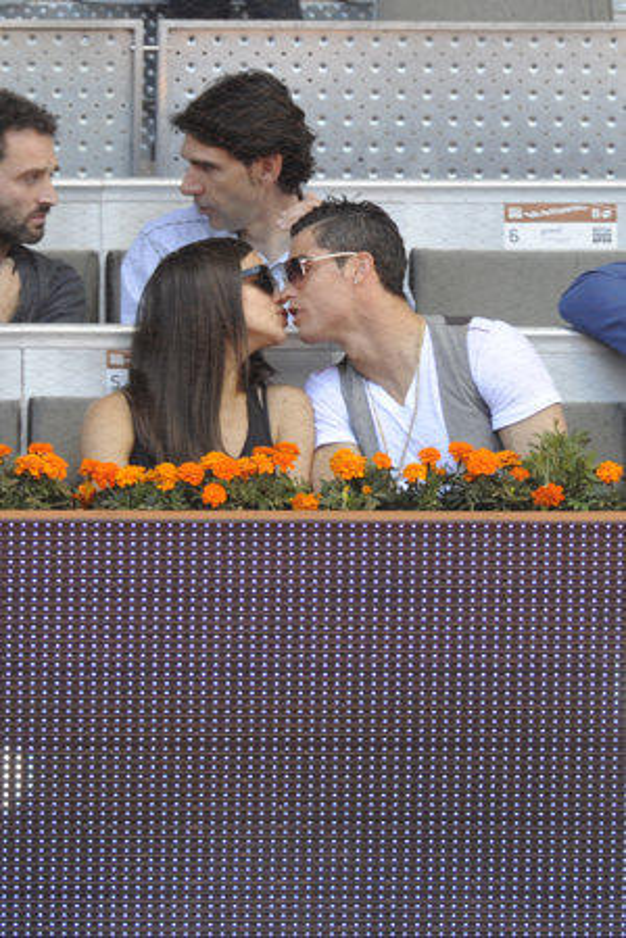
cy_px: 469
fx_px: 18257
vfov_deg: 2.9
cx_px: 313
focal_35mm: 700
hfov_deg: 2.0
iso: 1250
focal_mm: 700
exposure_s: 1/500
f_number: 6.3
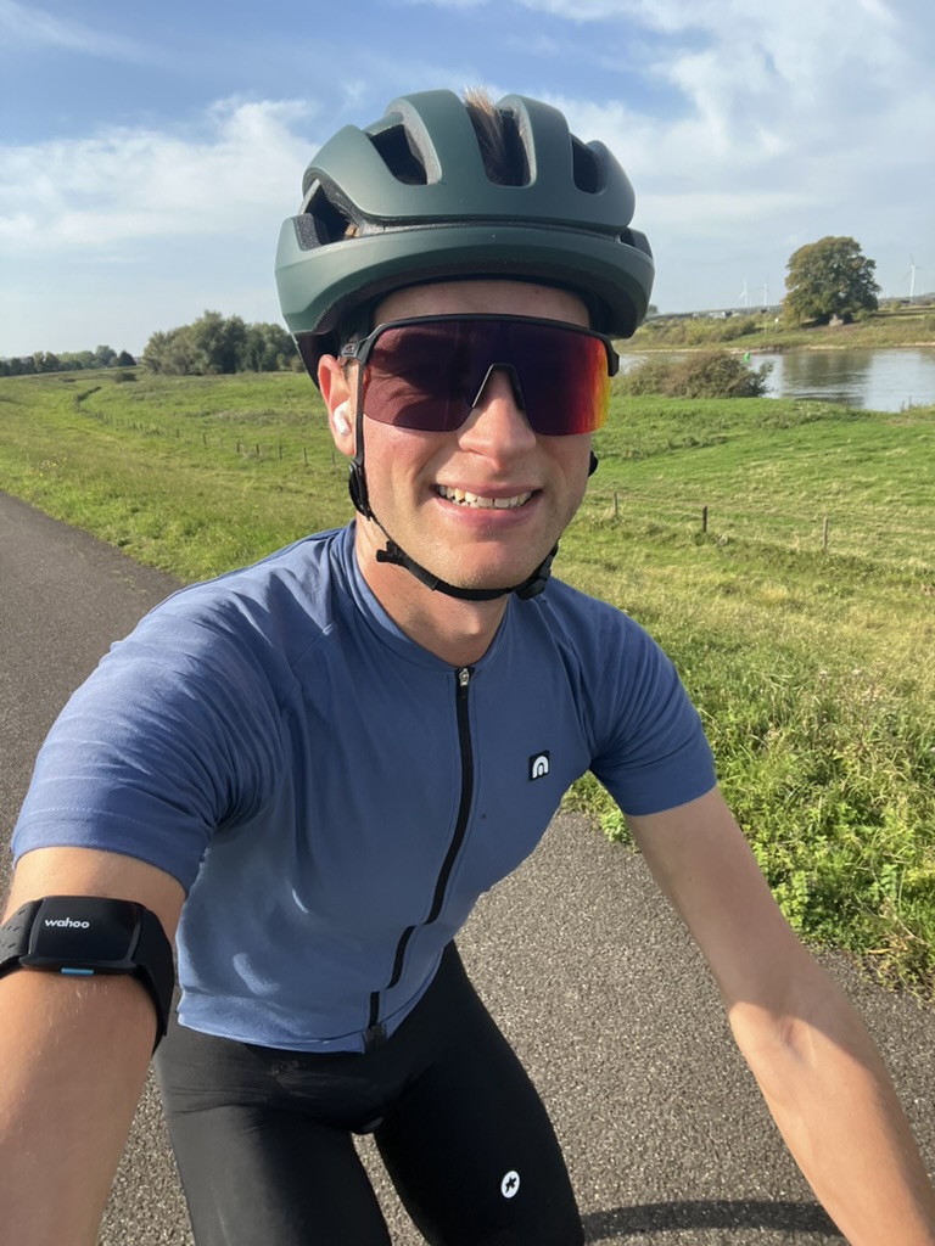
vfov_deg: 73.9
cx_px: 468
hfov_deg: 58.9
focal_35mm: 23
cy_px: 623
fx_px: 828
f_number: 2.2
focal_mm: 2.71
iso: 32
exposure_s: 1/546
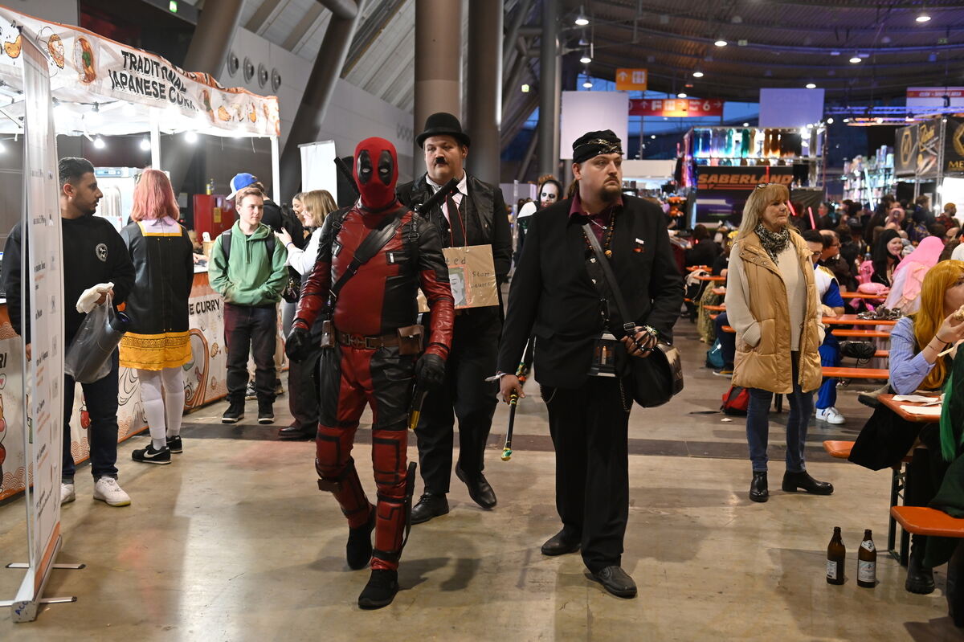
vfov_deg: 30.5
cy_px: 321
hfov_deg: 44.5
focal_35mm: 44
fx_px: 1178
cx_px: 482
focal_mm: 44
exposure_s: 1/80
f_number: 3.2
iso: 1600
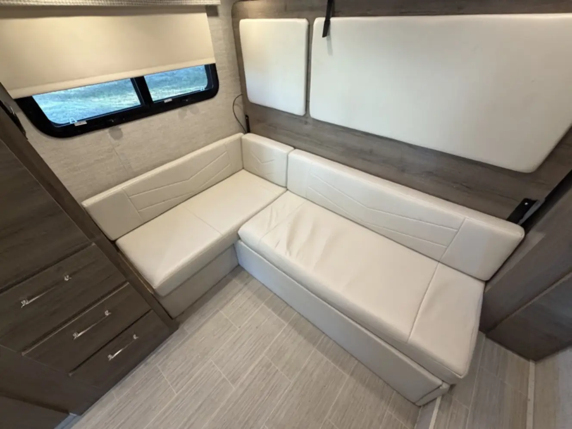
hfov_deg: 102.1
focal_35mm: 14
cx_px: 286
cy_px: 214
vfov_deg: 85.7
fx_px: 231
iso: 250
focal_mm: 2.22
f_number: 2.2
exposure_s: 1/60
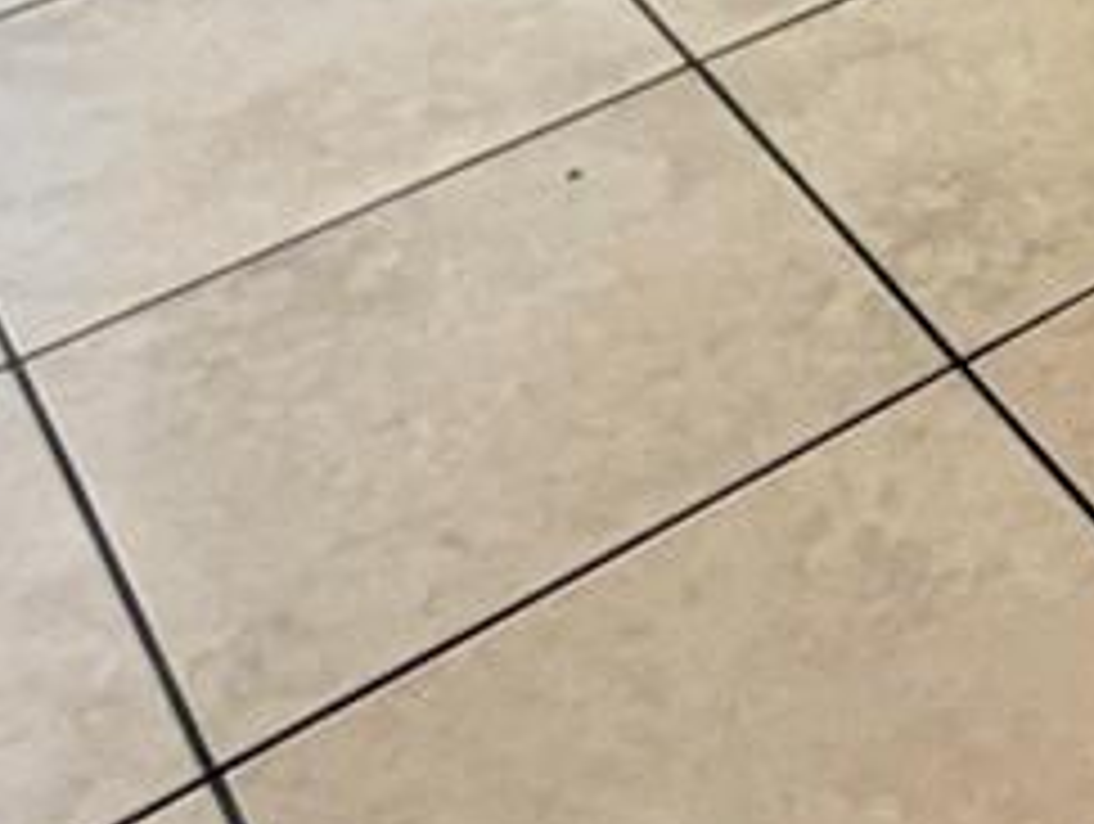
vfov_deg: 11.8
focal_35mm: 92
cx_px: 2156
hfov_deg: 16.5
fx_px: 2912
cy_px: -1382
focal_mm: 2.22
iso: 320
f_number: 2.2
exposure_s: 1/90
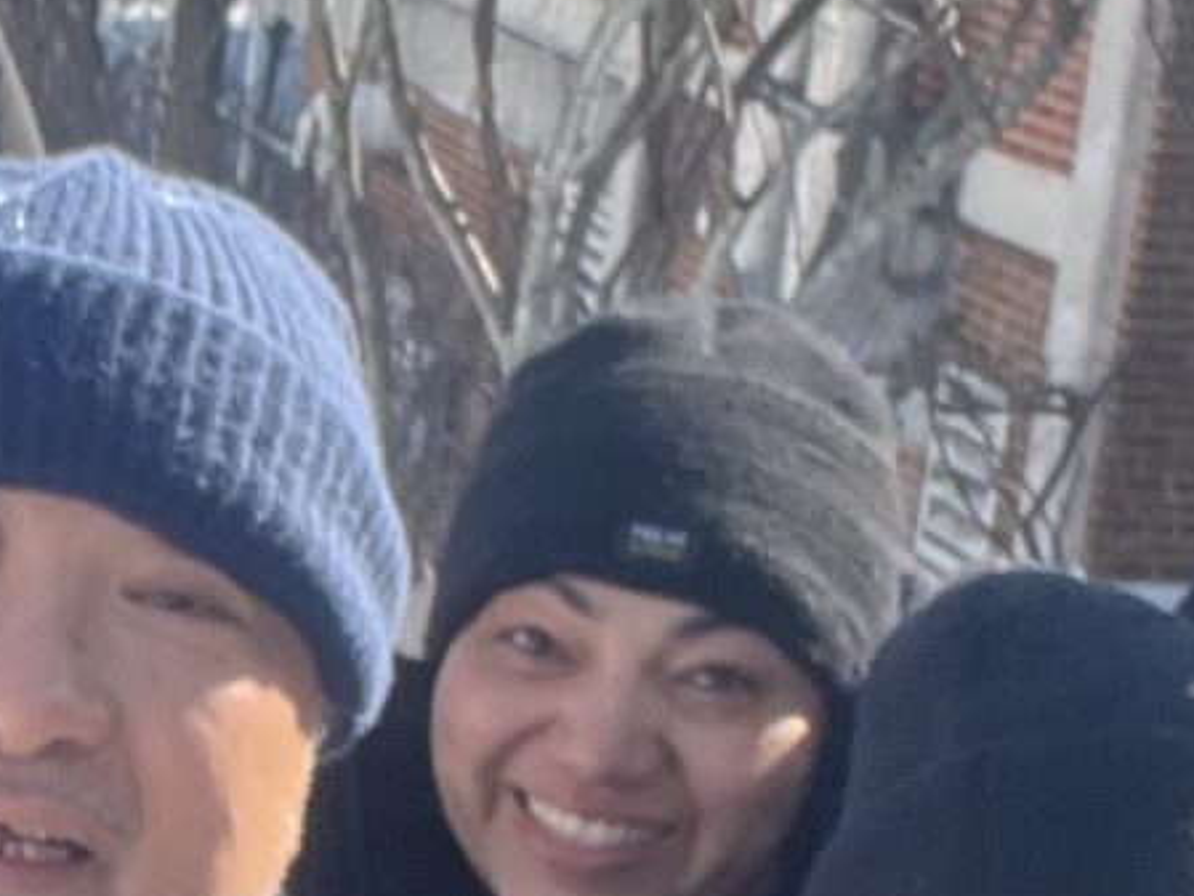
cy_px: 936
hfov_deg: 14.5
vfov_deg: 11.2
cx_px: -274
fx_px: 4520
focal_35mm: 131
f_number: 2.2
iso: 32
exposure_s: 1/334
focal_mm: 2.71
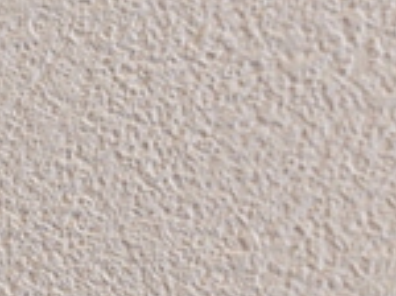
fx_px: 1759
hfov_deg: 10.7
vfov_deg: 9.6
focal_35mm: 154
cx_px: -607
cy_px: 270
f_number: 1.8
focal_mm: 5.23
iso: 64
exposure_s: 1/24
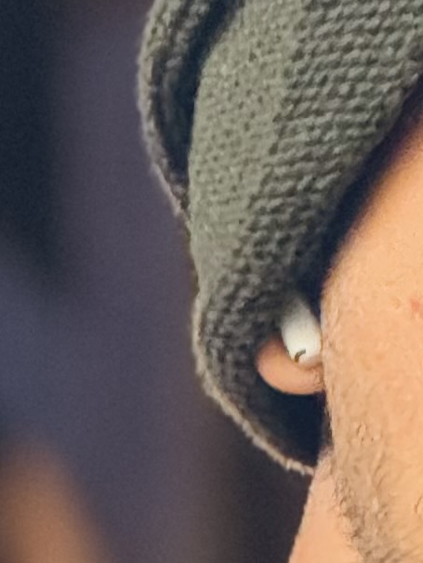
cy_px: 891
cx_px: 841
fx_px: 12993
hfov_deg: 1.9
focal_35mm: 798
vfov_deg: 2.5
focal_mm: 15.66
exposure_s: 1/100
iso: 800
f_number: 2.8
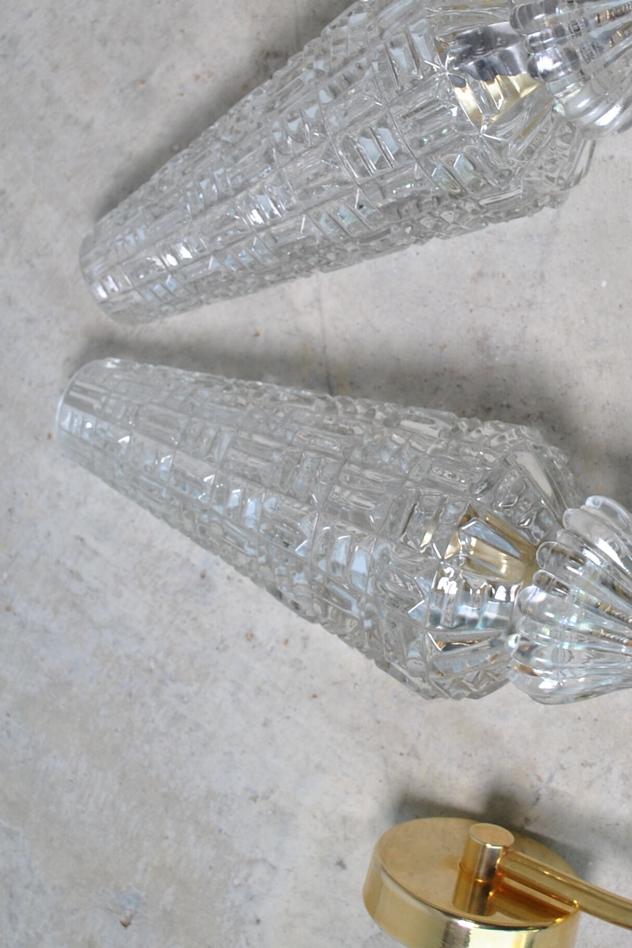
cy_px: 336
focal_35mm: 89
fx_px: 2343
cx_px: 424
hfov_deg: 15.3
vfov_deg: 22.8
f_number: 5
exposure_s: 1/125
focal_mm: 28
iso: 200
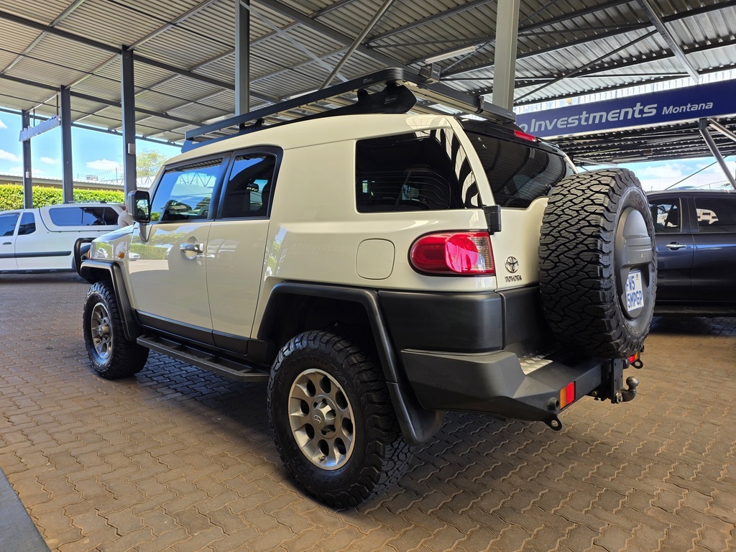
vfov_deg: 58.9
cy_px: 276
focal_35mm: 23
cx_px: 368
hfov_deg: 73.9
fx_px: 489
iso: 32
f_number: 1.7
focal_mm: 6.25
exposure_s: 1/180
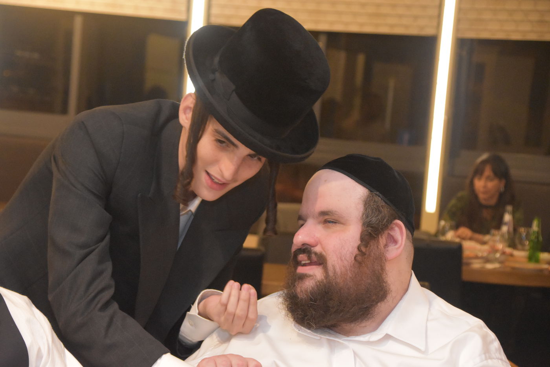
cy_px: 184
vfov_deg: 10.8
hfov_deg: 16.1
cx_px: 275
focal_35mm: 128
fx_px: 1948
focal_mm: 85
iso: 5000
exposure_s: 1/60
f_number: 5.3
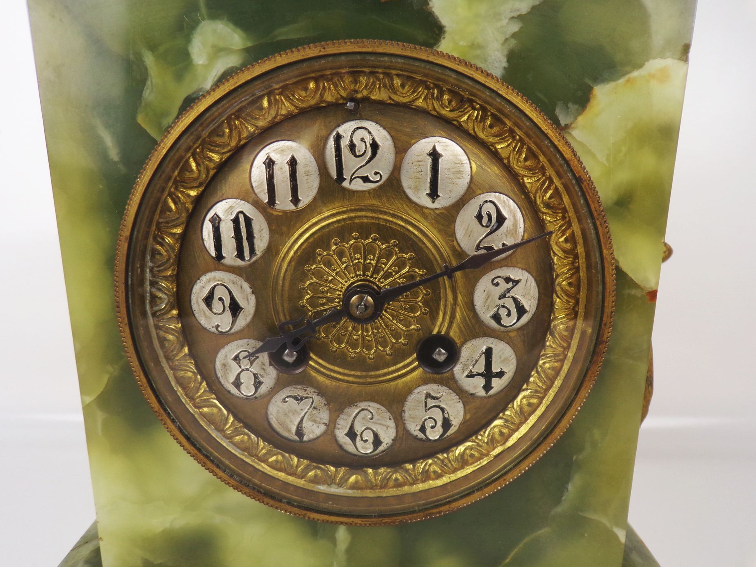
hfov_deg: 71.6
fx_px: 524
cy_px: 284
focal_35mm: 24
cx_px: 378
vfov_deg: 56.8
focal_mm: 4.3
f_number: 3
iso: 100
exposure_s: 1/50
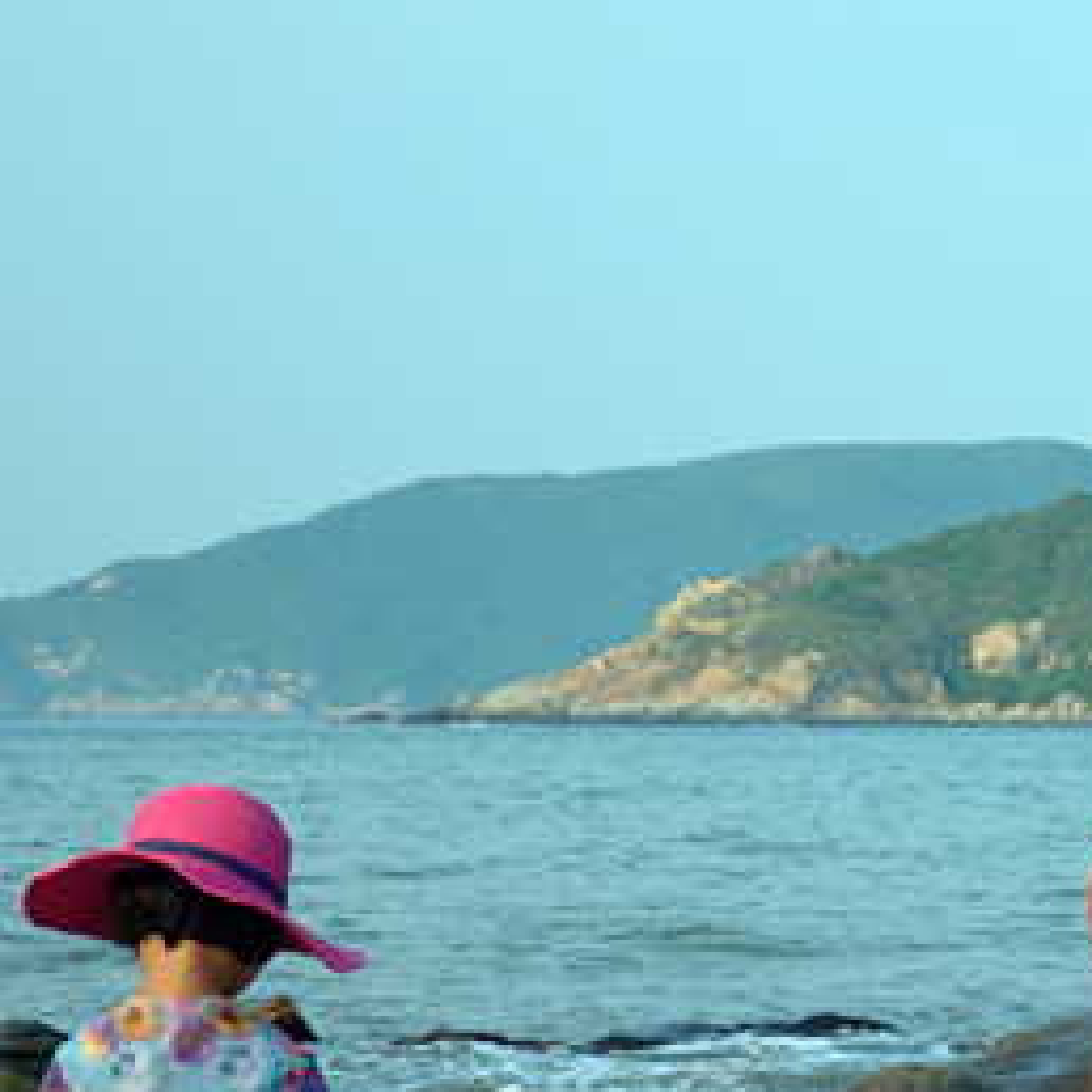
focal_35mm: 126
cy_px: 874
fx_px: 4497
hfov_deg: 13.1
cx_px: 1625
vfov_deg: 13.8
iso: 160
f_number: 4.2
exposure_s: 1/500
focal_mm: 32
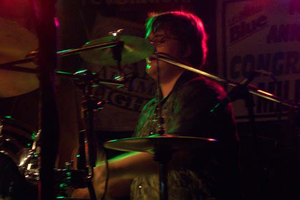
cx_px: 150
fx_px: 950
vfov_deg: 12.0
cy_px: 100
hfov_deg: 17.9
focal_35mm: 114
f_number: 4.8
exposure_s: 1/8
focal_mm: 24
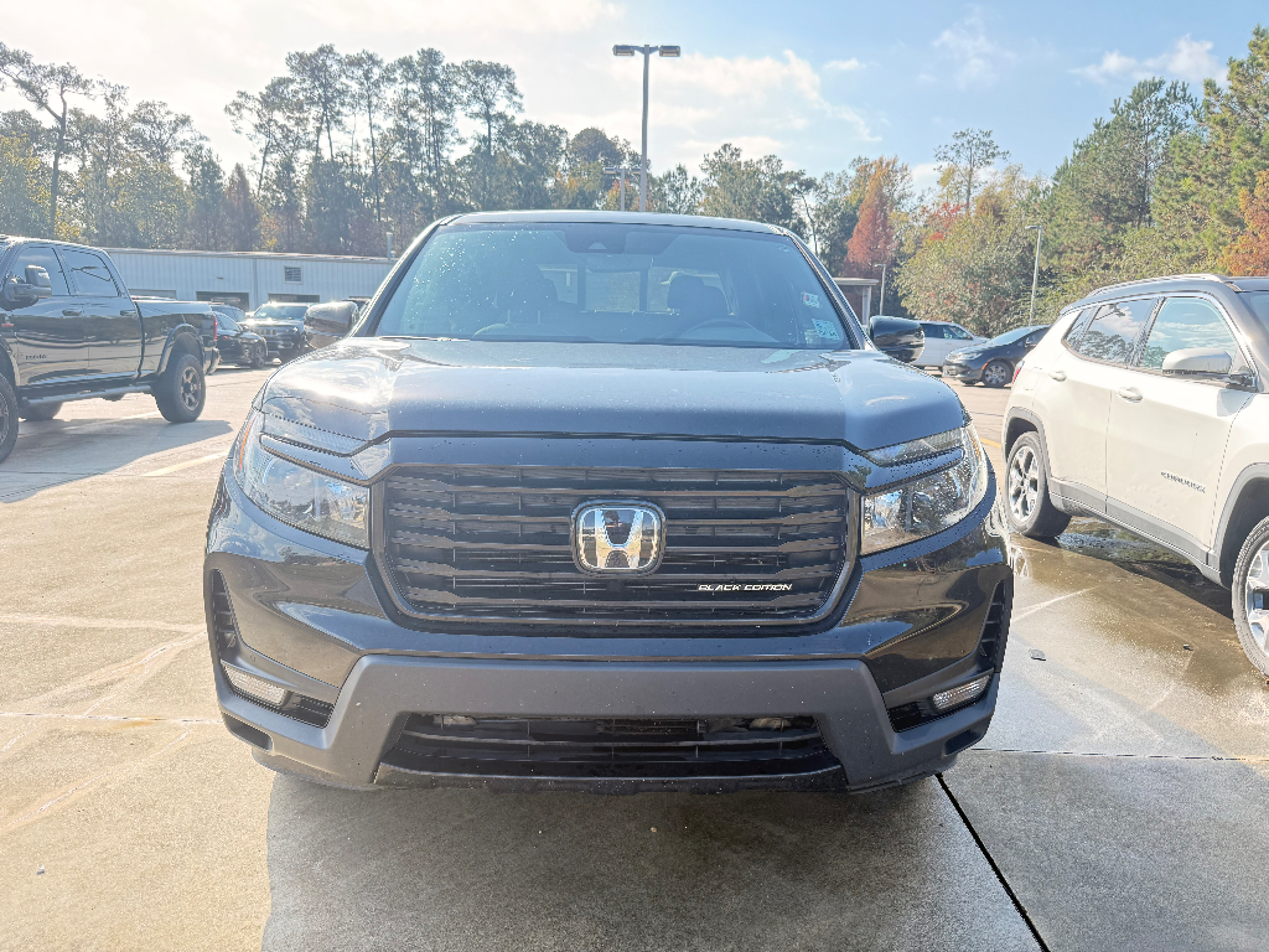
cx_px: 634
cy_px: 476
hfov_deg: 71.6
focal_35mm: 24
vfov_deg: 56.8
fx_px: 880
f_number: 1.78
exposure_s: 1/643
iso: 100
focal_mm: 6.76
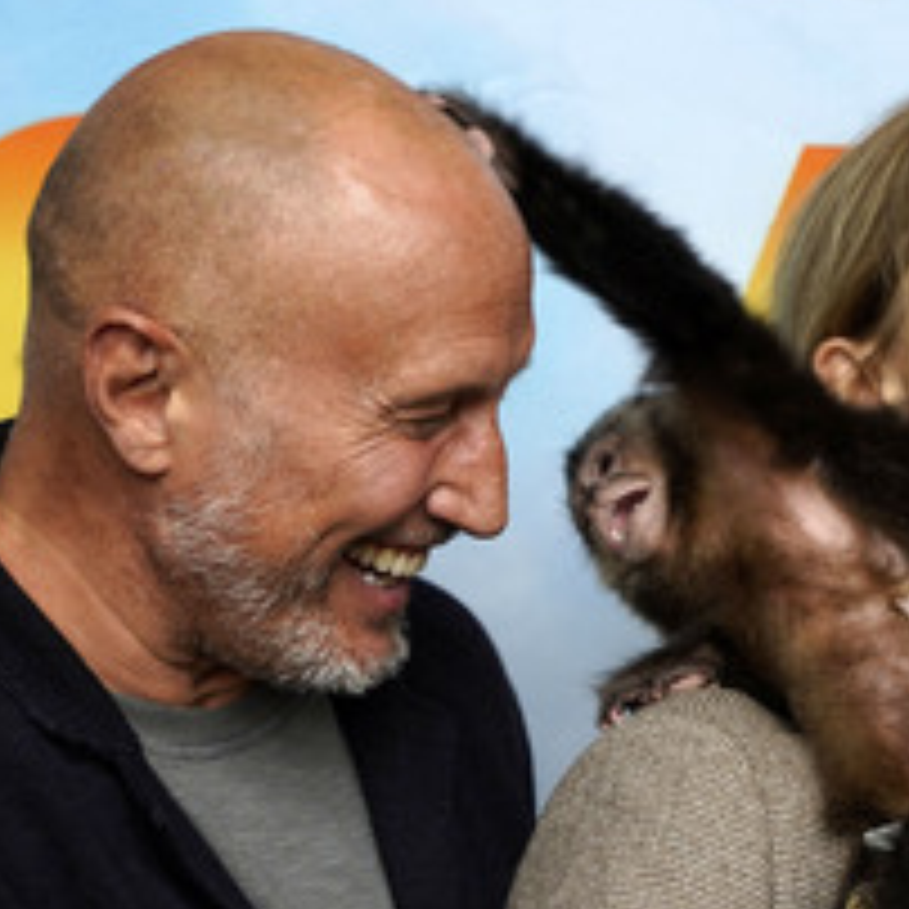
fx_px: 4219
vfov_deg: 12.3
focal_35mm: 142
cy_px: 576
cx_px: 488
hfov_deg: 12.3
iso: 640
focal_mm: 75
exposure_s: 1/160
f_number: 5.6
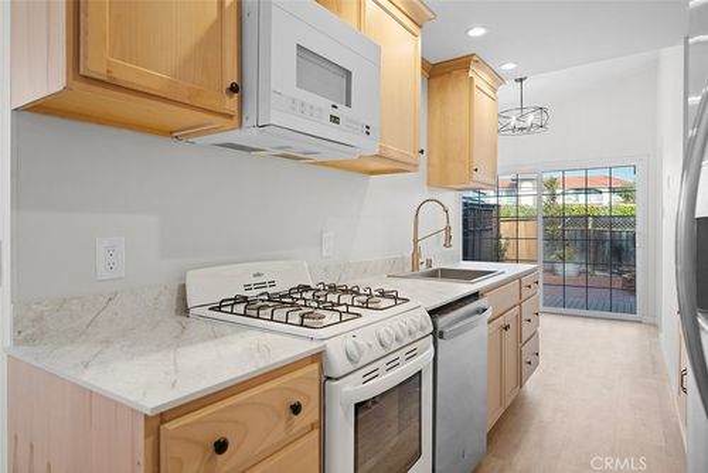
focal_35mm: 21
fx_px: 413
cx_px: 354
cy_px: 236
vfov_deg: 59.6
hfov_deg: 81.2
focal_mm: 21
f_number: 4
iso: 640
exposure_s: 1/20
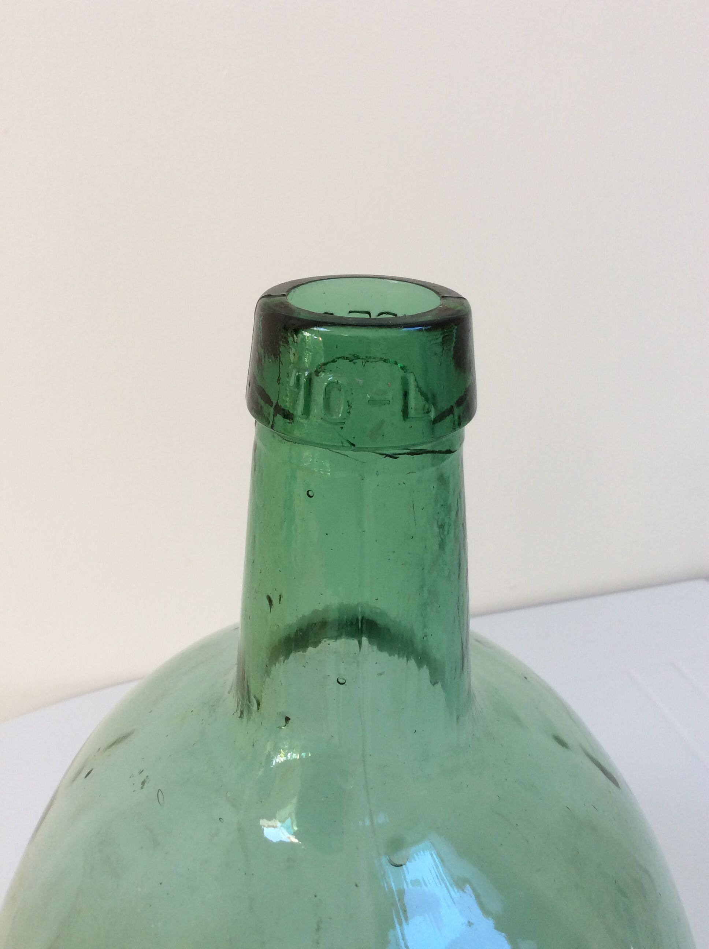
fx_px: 876
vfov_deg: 56.9
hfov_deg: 44.1
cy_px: 474
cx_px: 354
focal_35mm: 32
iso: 32
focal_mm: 3.3
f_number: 2.4
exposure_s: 1/25
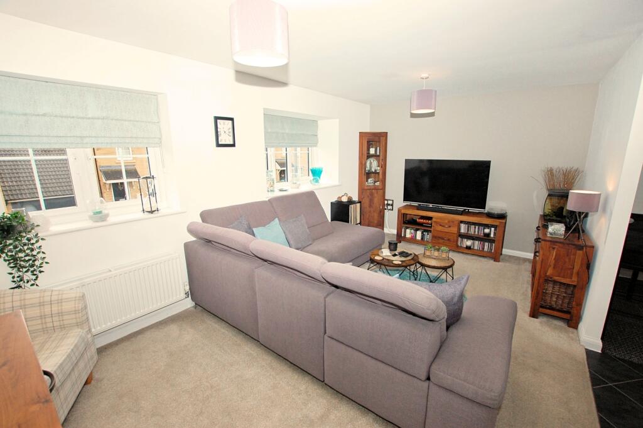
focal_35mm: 15
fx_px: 268
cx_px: 322
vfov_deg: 77.2
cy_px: 214
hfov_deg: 100.4
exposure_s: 1/160
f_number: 6.3
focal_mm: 10
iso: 800
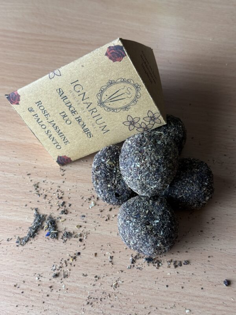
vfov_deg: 39.7
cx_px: 118
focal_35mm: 48
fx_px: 436
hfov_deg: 30.3
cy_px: 158
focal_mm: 6.76
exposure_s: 1/100
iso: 80
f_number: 1.78
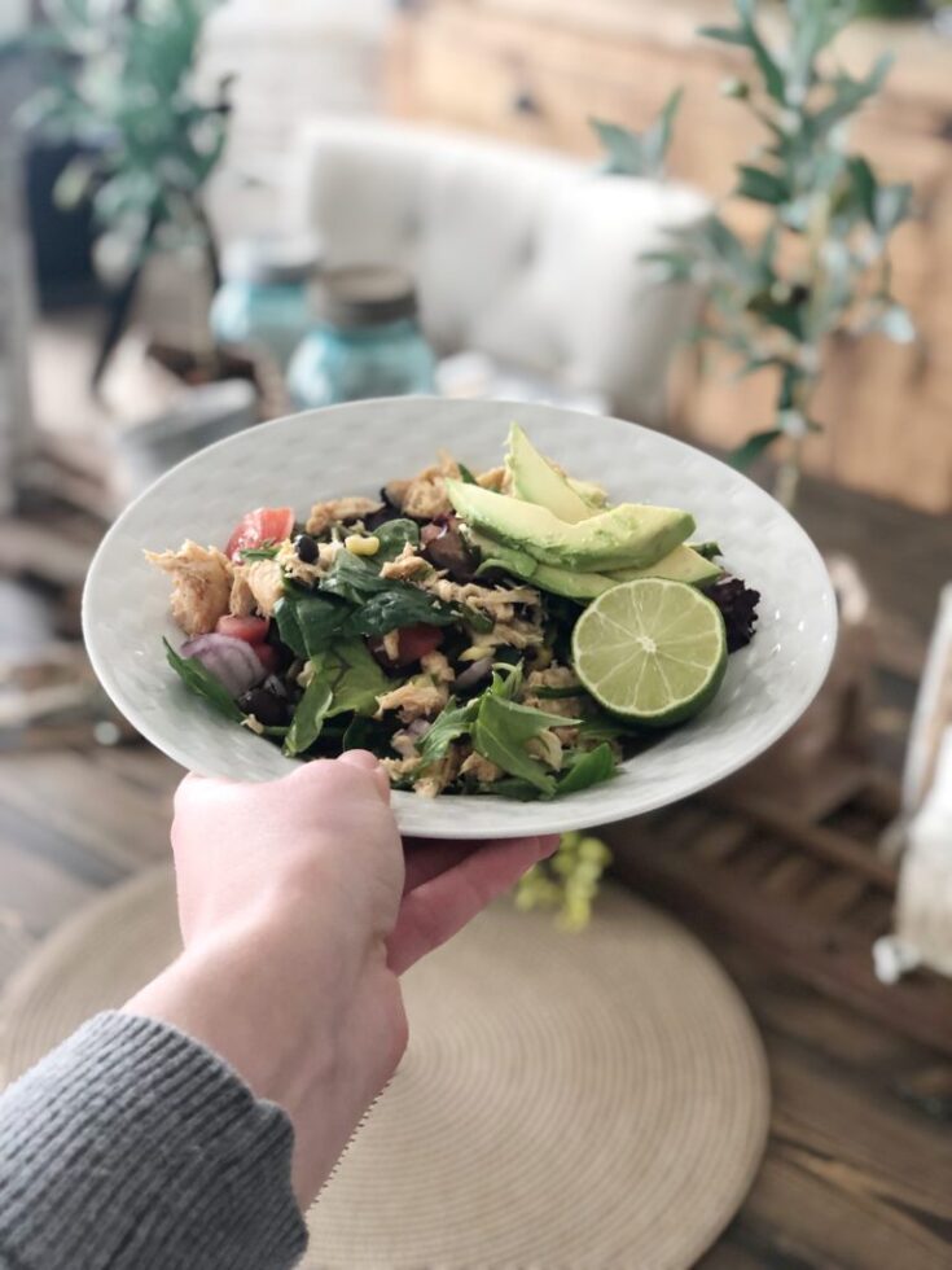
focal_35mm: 52
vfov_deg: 36.8
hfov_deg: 28.0
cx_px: 476
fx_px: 1907
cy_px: 635
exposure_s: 1/60
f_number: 2.4
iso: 80
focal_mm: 6
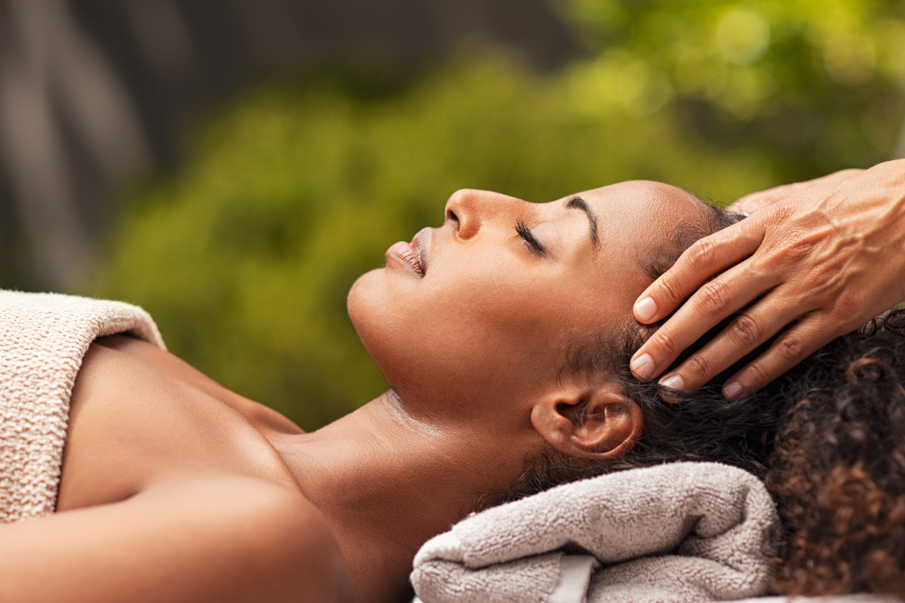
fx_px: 3292
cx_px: 459
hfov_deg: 15.7
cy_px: 303
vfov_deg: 10.5
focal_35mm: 131
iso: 50
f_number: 2.8
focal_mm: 105
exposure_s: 1/500
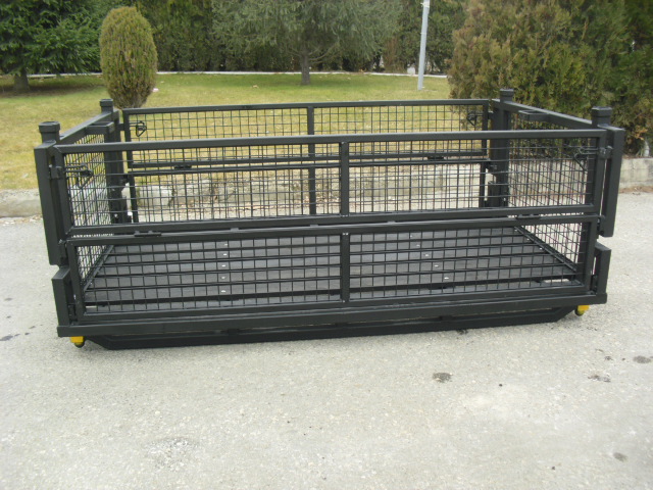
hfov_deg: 51.4
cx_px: 326
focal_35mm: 36
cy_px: 245
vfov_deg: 39.7
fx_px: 679
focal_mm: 6.3
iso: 100
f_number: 3.1
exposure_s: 1/100
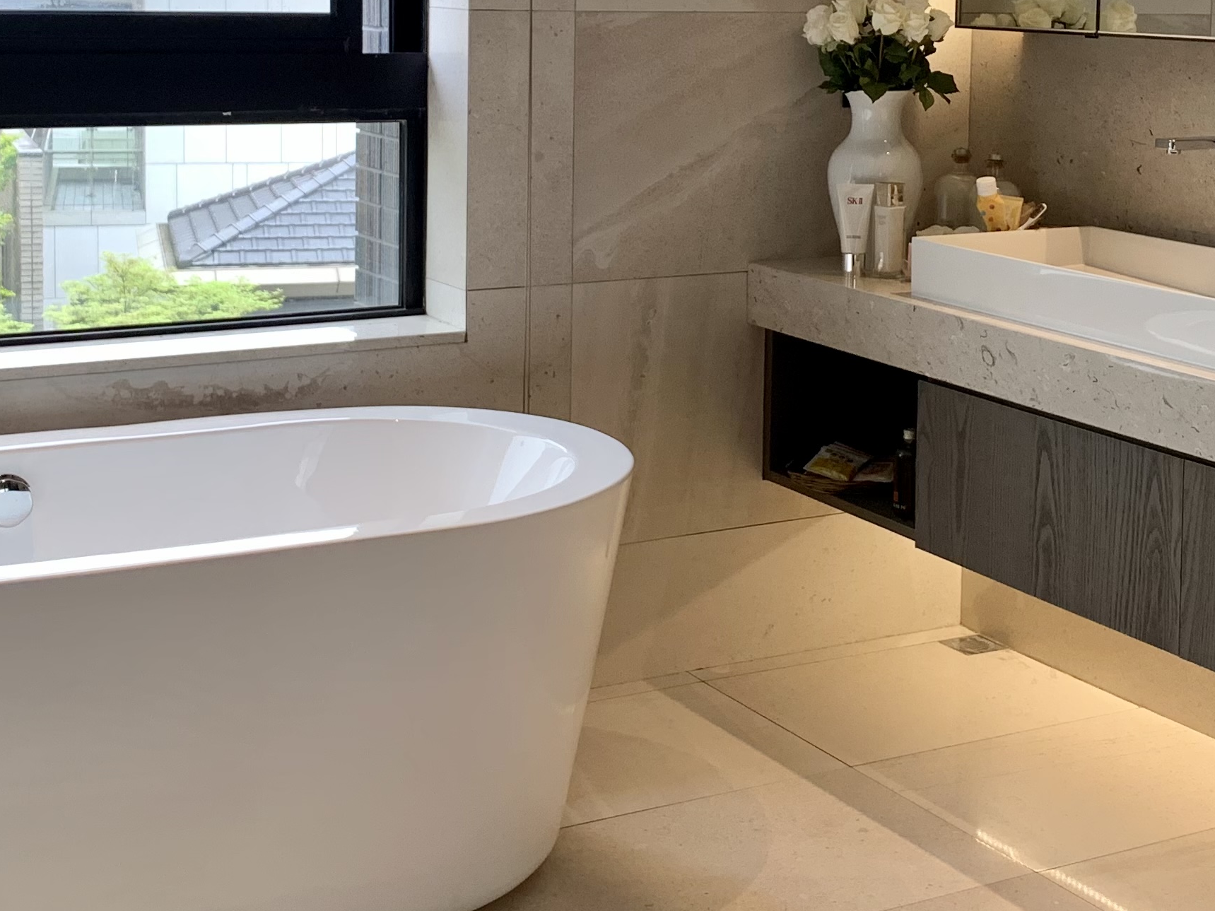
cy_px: 178
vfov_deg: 23.7
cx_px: 777
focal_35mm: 61
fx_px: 2141
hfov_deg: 31.5
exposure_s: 1/60
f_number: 1.8
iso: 80
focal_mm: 4.25
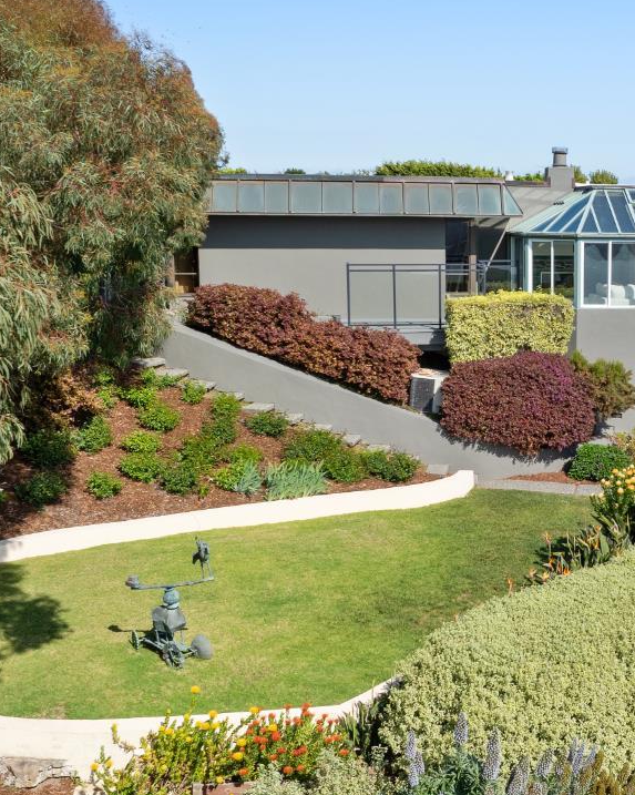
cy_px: 403
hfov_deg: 29.3
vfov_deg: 38.1
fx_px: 1152
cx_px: 597
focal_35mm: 49
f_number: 5.6
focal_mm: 12.29
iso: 100
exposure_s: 1/500
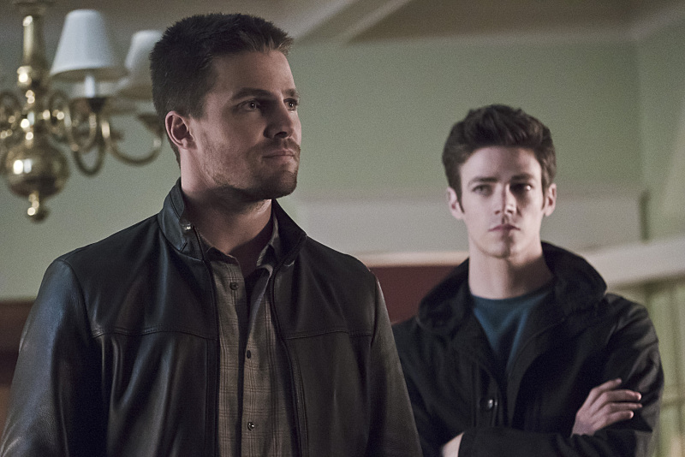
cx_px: 342
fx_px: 2684
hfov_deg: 14.5
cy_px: 228
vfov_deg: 9.7
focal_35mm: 141
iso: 8000
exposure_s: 1/125
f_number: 4
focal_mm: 141
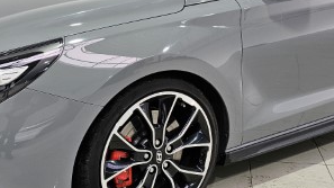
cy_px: 77
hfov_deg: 38.5
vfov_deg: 22.2
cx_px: 172
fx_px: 478
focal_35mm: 54
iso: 160
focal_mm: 6.3
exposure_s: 1/180
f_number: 1.7
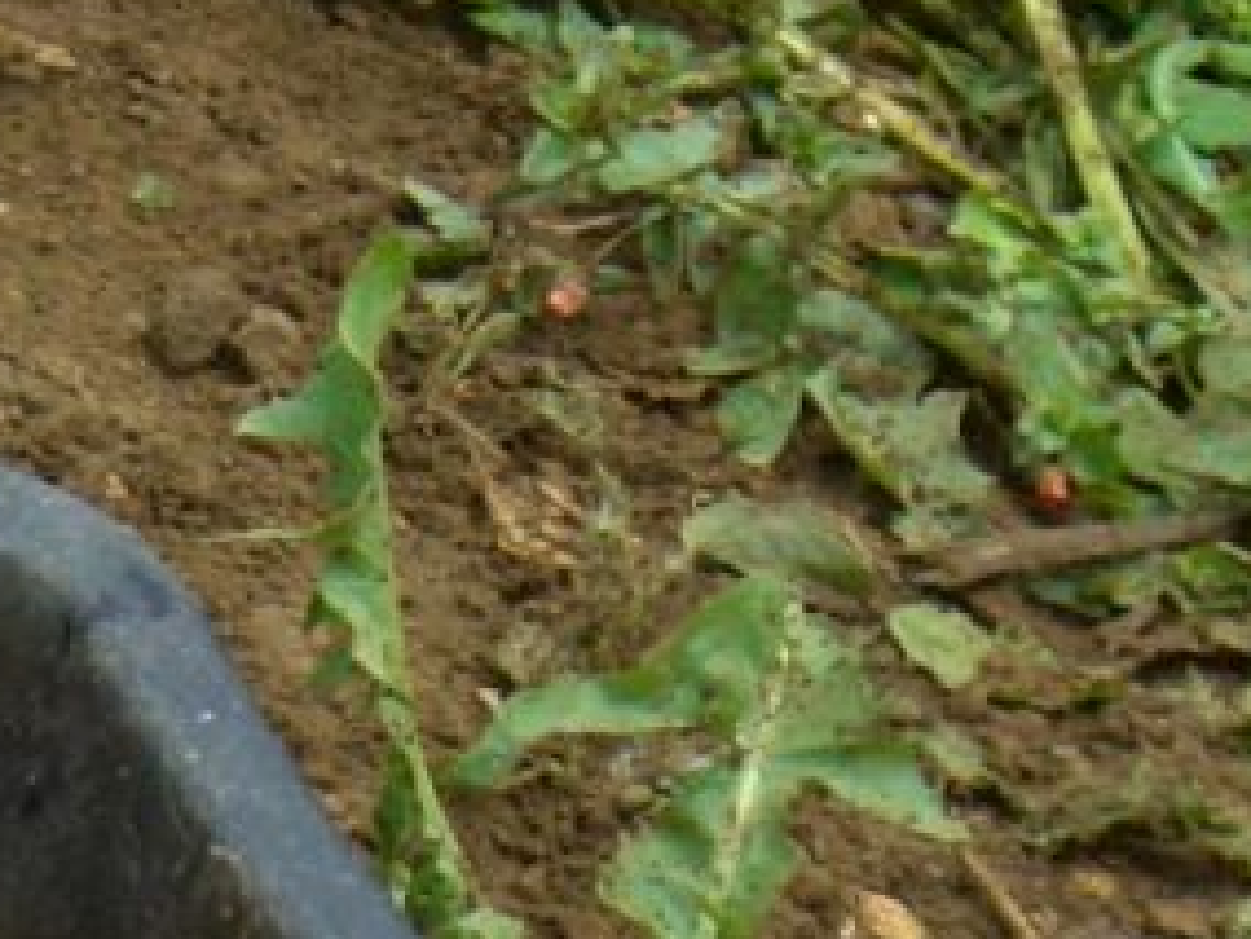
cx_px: -1233
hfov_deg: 4.1
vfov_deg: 3.1
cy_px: 1680
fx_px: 17419
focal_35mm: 482
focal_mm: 23.7
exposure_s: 1/400
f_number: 5.4
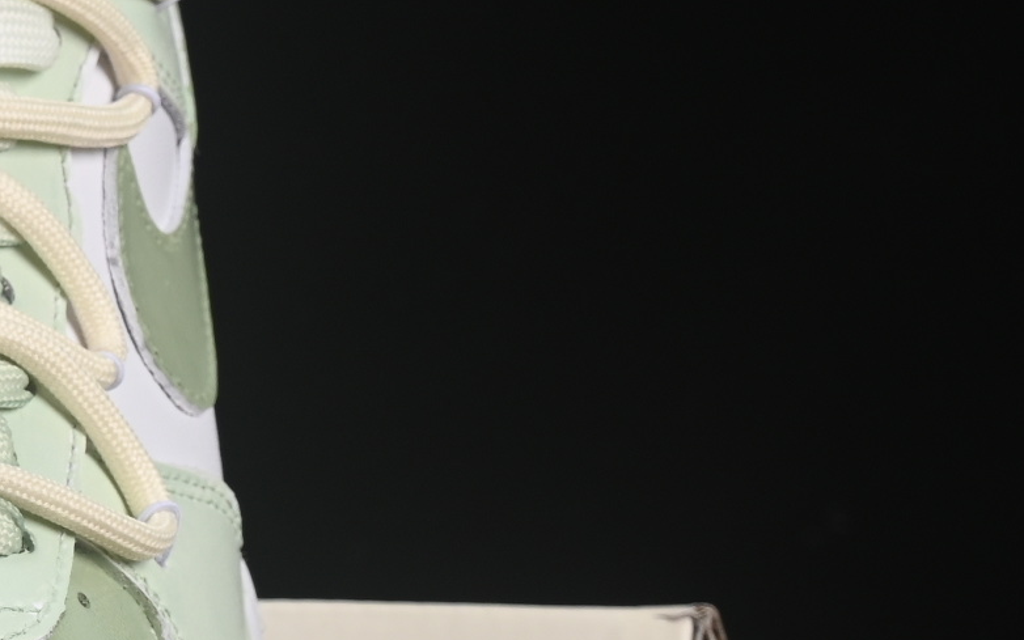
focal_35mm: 272
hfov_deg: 7.6
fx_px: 7592
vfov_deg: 4.8
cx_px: -576
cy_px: 626
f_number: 8
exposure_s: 1/80
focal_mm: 50
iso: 160
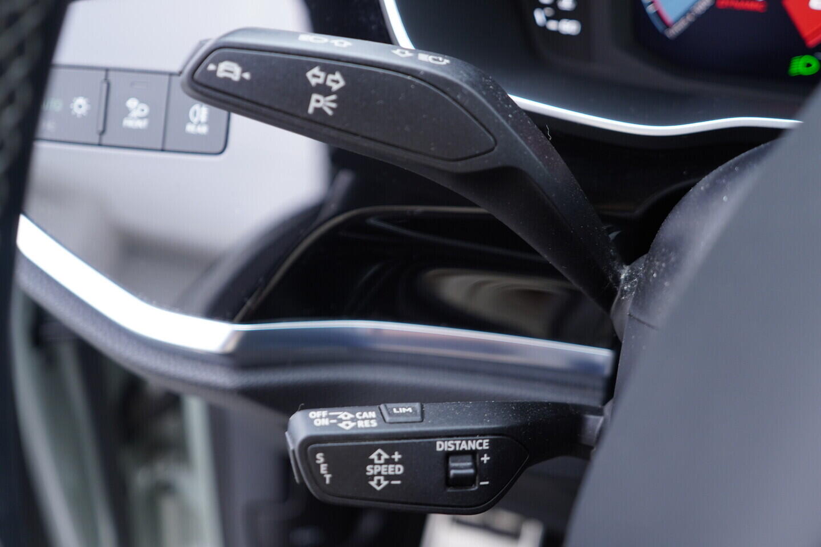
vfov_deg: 36.9
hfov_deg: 53.1
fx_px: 821
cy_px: 274
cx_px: 410
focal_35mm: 36
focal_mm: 24
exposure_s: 1/40
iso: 320
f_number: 2.8
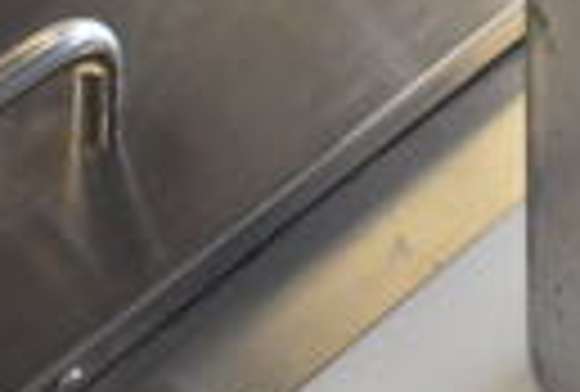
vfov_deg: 6.8
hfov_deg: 9.6
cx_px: 1214
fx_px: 3201
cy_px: -320
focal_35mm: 198
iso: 1600
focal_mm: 28
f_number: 4.2
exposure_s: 1/125
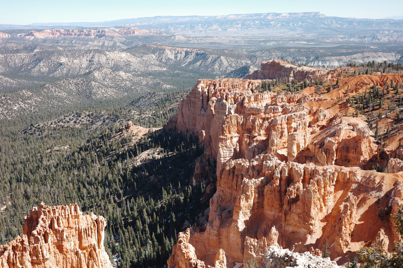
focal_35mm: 40
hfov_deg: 48.5
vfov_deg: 33.4
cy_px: 134
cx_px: 202
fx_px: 448
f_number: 5
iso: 125
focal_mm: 26
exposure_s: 1/100
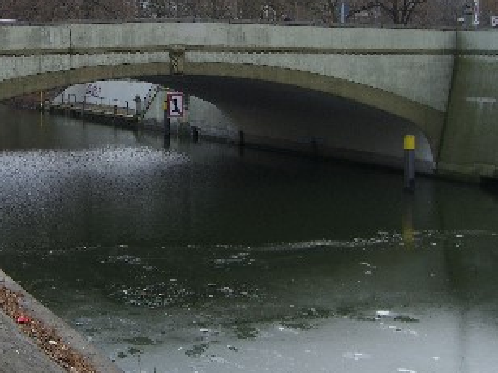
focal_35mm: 76
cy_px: 120
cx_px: 94
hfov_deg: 25.2
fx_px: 1093
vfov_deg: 19.3
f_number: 2.8
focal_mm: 7.9
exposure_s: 1/125
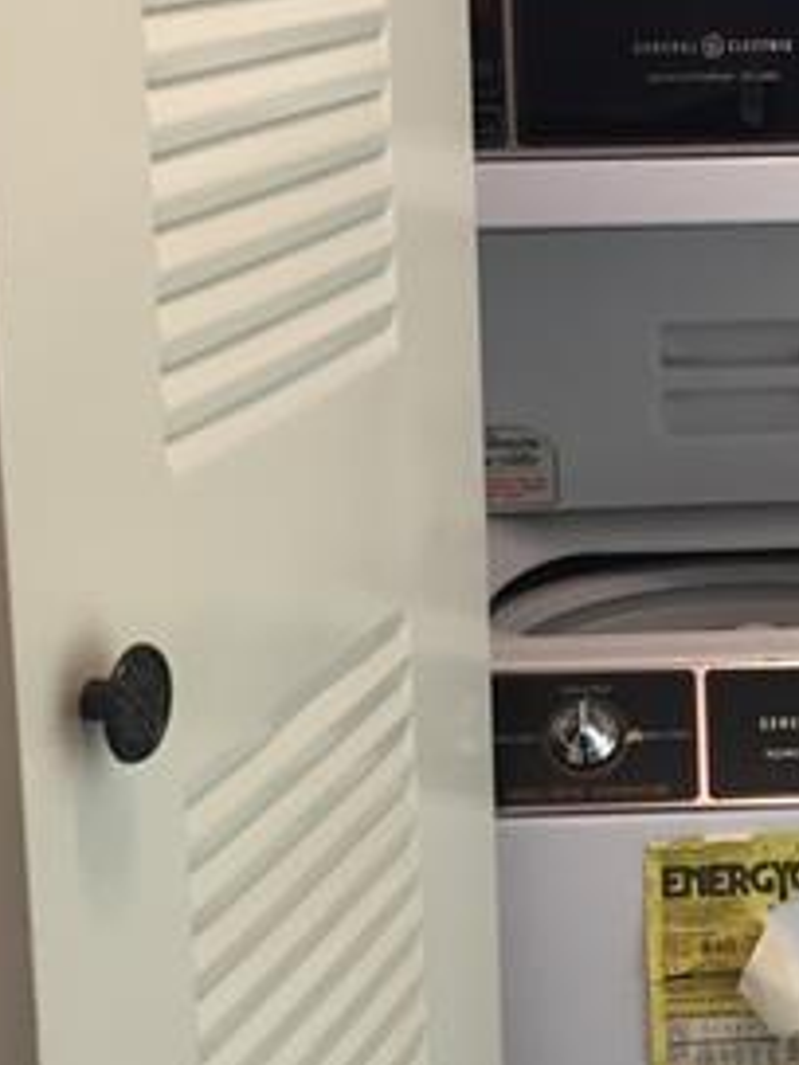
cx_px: 768
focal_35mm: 82
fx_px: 2524
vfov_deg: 23.7
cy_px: 341
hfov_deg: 17.6
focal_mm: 4.15
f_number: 2.2
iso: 100
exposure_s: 1/30
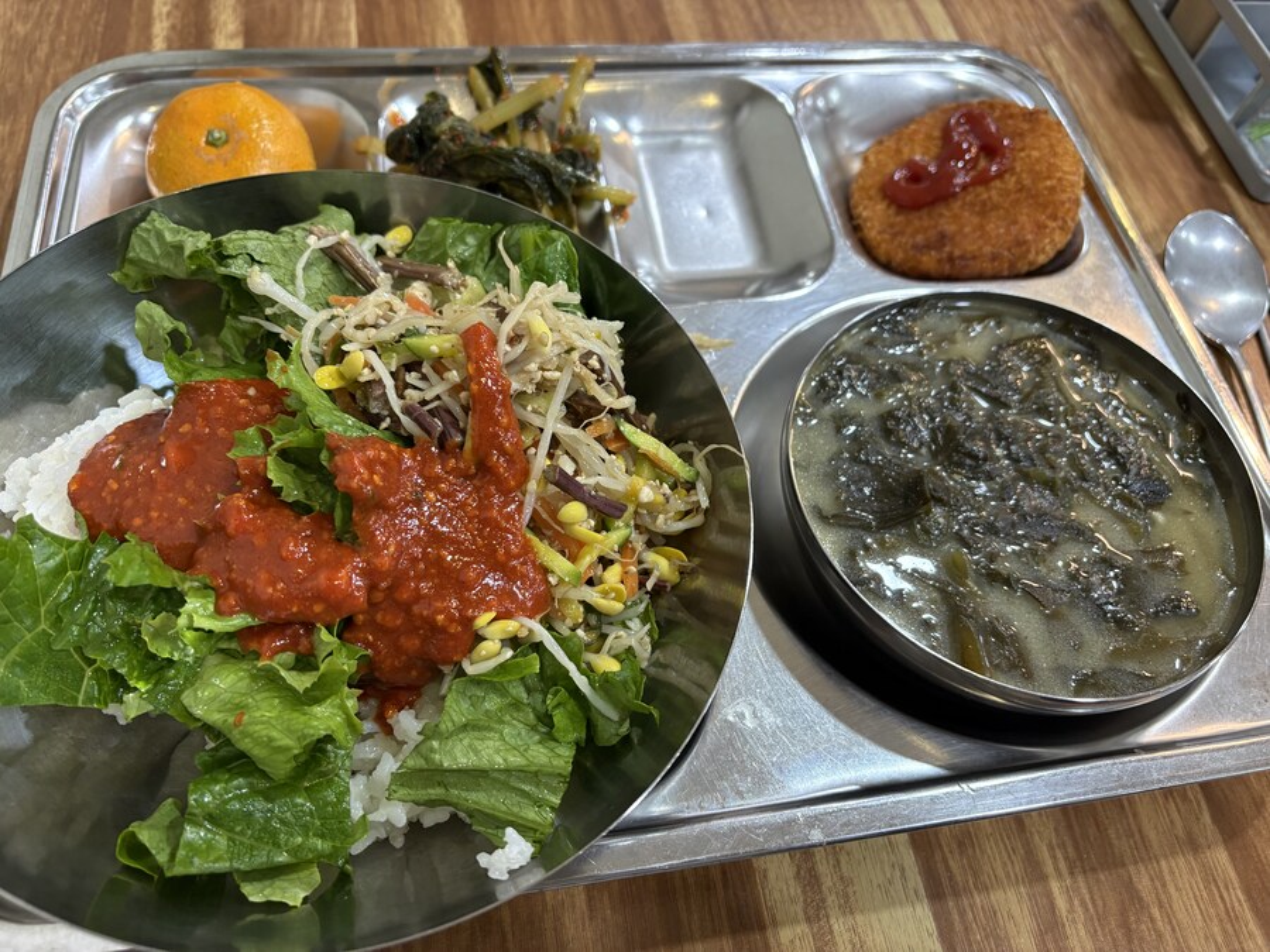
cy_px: 476
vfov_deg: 53.1
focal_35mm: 26
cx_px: 635
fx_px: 954
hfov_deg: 67.3
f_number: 1.6
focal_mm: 5.96
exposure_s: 1/60
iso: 200
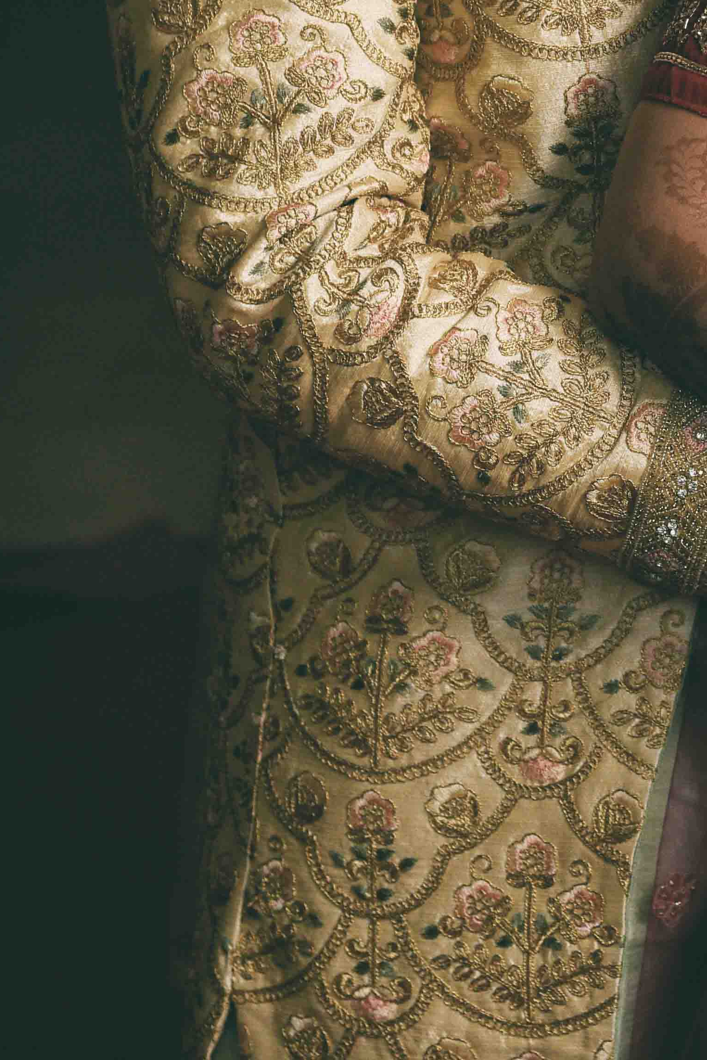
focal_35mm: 161
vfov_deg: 12.6
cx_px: 971
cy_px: 7
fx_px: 4740
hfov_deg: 8.4
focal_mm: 50
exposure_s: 1/800
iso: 640
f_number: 4.5
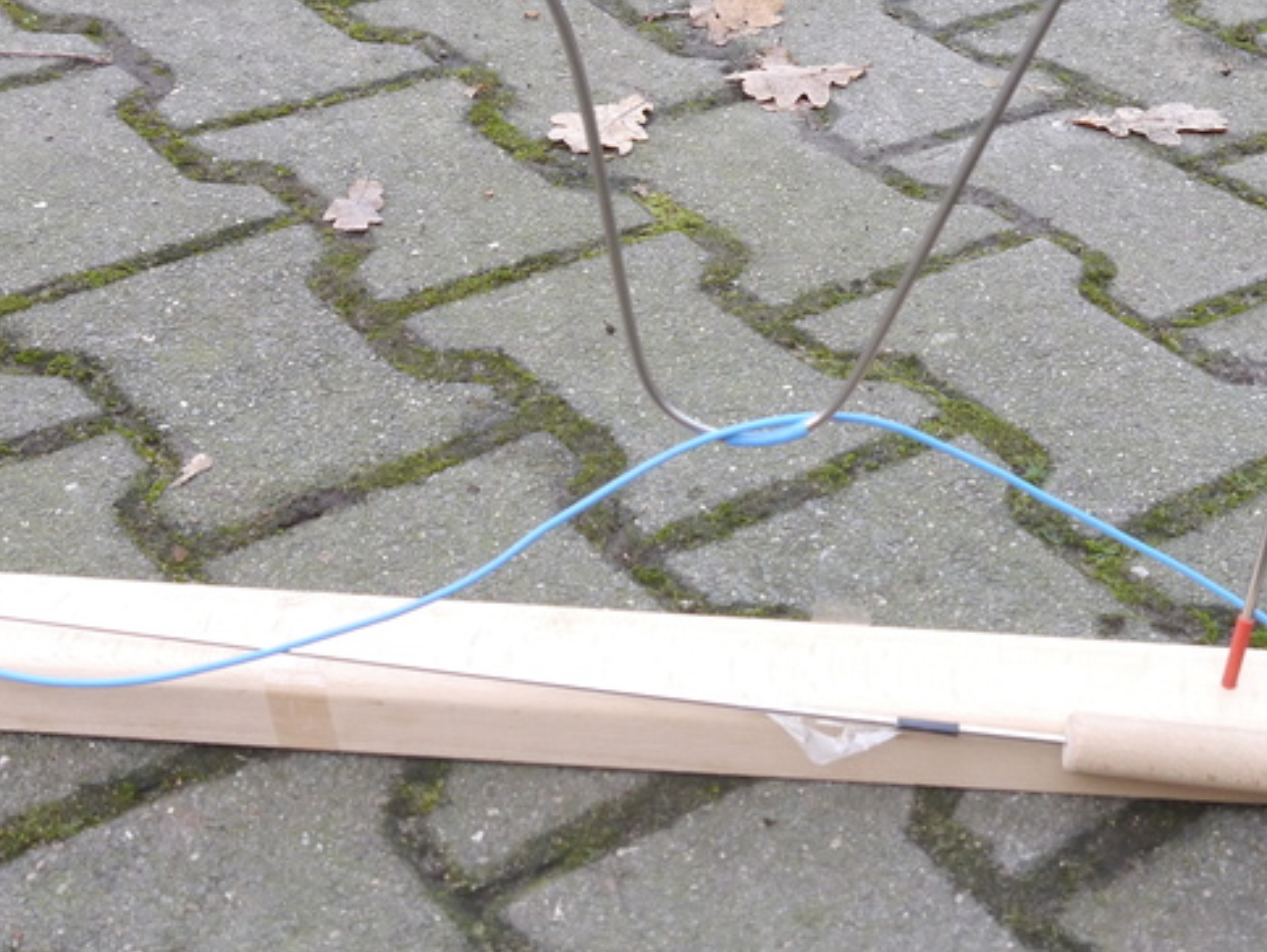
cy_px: 497
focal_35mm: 58
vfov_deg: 25.3
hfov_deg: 33.2
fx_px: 2124
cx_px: 727
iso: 800
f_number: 5.6
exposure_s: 1/40
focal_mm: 14
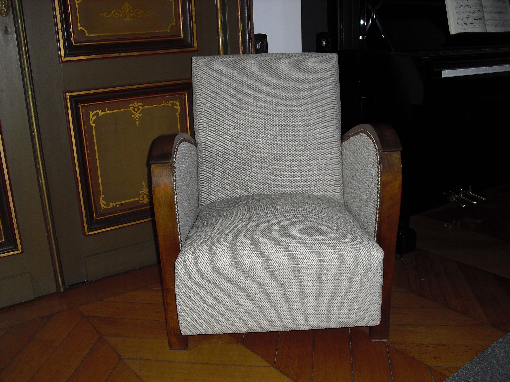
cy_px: 191
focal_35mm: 36
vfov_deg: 39.7
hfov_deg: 51.4
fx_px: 530
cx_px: 255
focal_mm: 6.3
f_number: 3.1
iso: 100
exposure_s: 1/125
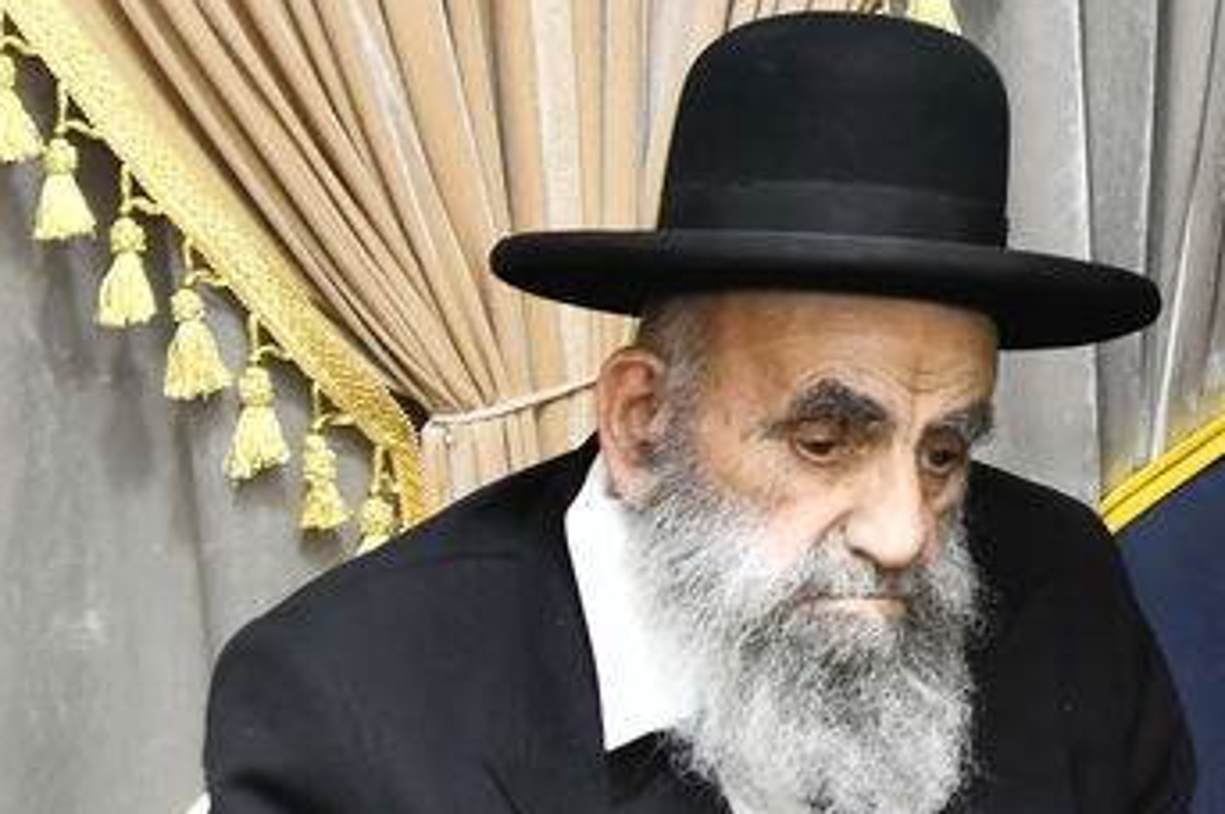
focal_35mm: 143
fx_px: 4861
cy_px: -337
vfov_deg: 9.4
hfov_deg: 13.2
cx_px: 2096
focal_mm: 35
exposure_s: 1/160
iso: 800
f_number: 5.6
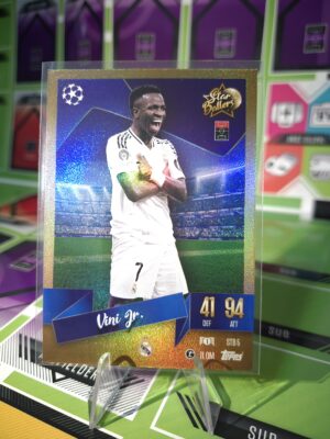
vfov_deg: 73.9
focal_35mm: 23
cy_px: 220
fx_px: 292
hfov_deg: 58.9
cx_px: 165
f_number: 1.8
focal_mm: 5.4
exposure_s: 1/30
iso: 500
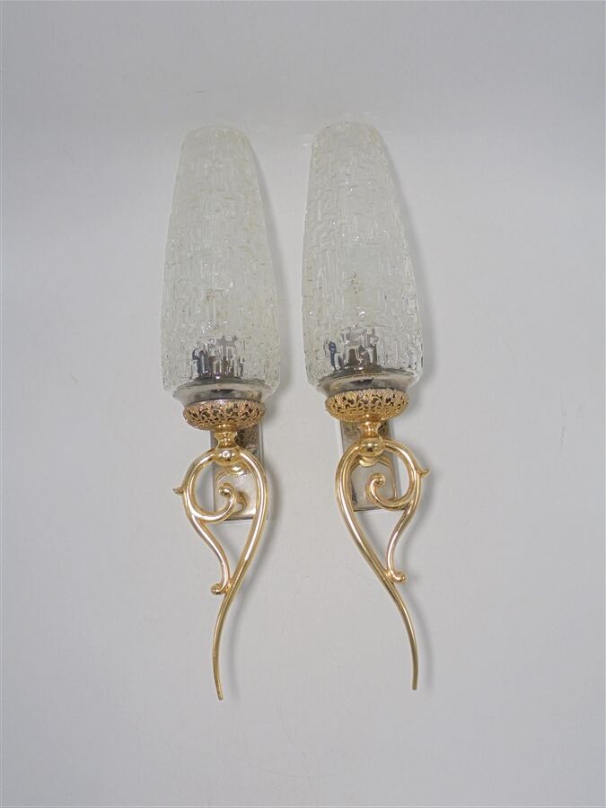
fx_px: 794
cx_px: 303
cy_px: 404
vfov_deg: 54.0
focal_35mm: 34
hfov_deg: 41.8
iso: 100
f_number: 4
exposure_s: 1/40
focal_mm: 6.1
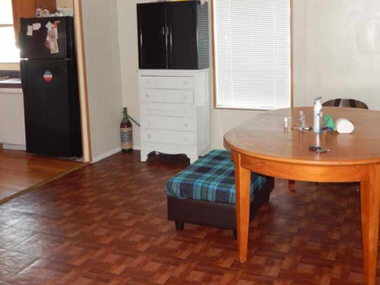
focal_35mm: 39
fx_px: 428
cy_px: 86
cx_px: 208
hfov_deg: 47.8
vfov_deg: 36.3
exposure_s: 1/30
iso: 200
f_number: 3
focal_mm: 4
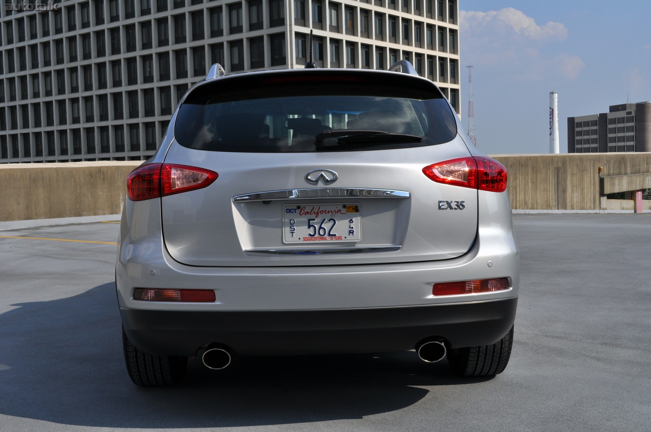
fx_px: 813
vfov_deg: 29.8
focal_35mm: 45
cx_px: 326
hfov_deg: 43.6
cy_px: 216
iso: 200
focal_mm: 30
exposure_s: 1/400
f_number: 10
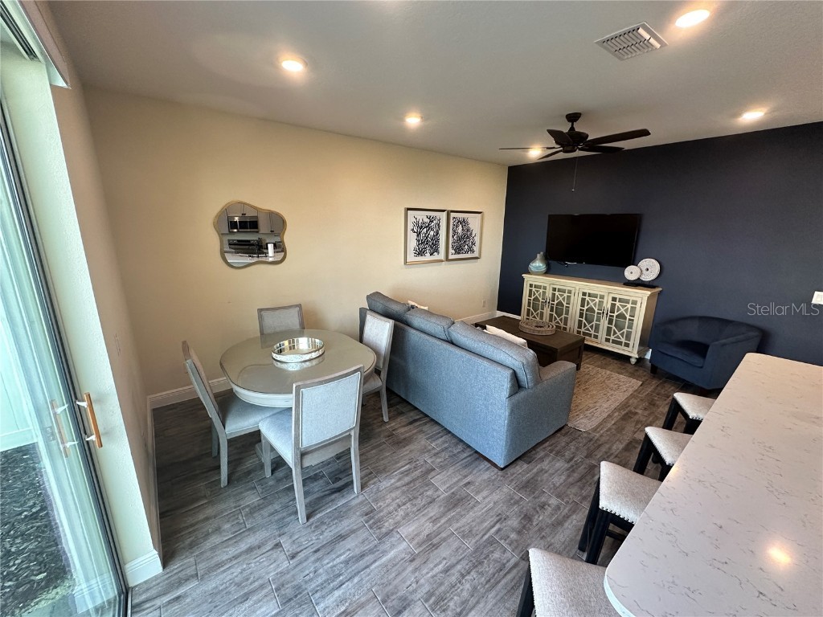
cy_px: 308
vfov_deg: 85.7
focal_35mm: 14
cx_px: 412
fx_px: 333
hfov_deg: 102.1
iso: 200
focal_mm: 2.22
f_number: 2.2
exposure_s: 1/120
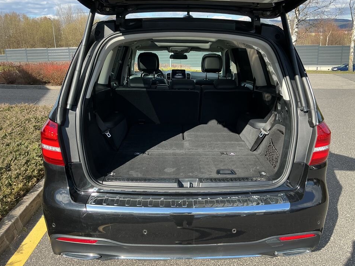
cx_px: 188
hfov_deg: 58.3
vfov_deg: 45.4
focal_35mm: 31
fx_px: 318
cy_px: 133
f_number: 1.8
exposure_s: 1/419
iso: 25
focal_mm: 3
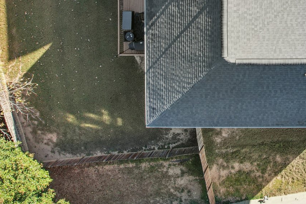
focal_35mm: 53
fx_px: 451
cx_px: 287
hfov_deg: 34.9
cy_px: -2
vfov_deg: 24.3
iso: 100
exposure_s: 1/500
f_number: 2.8
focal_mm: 8.4
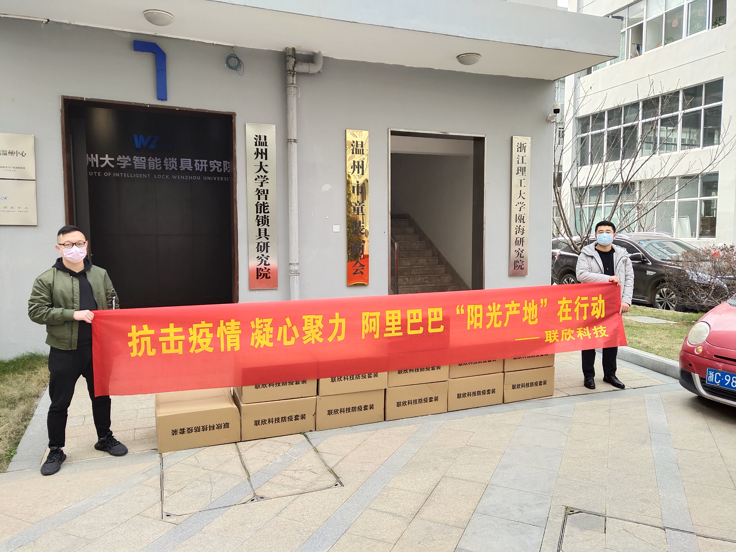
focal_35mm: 30
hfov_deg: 60.0
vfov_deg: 46.8
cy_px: 276
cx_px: 368
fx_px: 638
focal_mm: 4.35
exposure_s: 1/359
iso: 50
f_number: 1.8
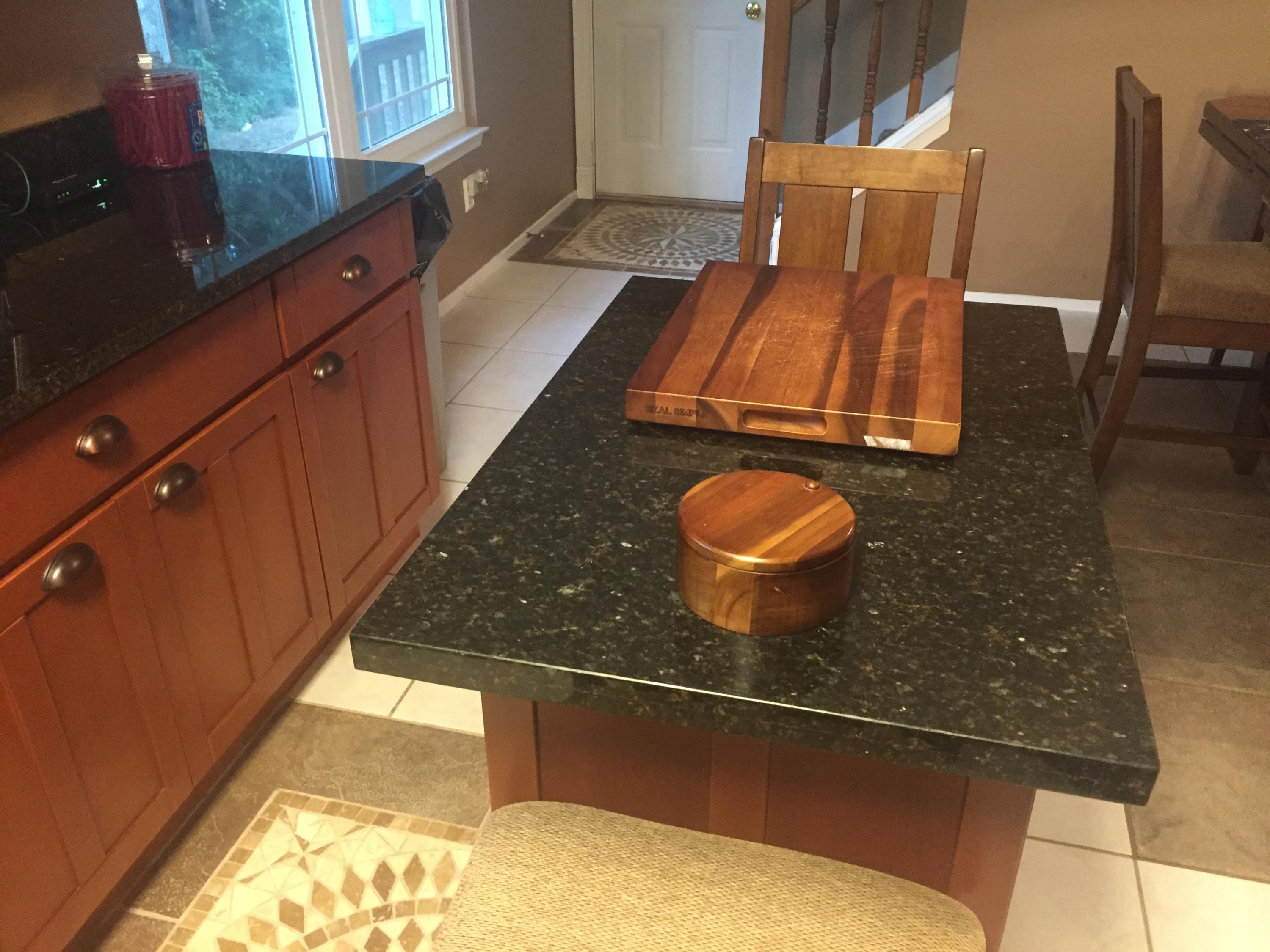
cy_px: 476
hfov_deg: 61.7
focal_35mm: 29
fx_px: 1064
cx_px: 635
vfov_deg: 48.2
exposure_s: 1/15
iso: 250
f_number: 2.2
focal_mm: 4.15
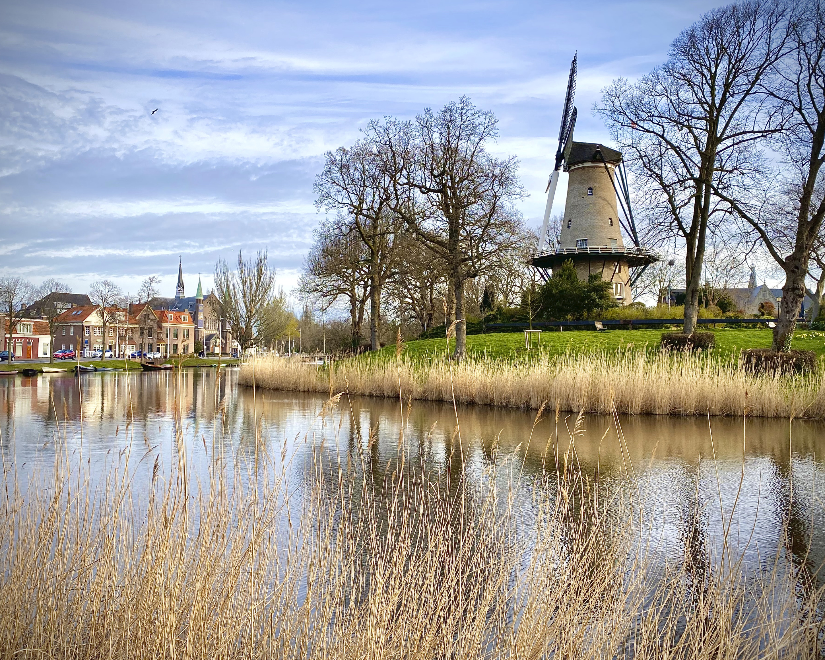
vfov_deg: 51.5
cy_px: 323
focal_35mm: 28
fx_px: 684
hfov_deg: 62.2
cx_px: 412
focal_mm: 4.25
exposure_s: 1/1206
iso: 32
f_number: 1.8
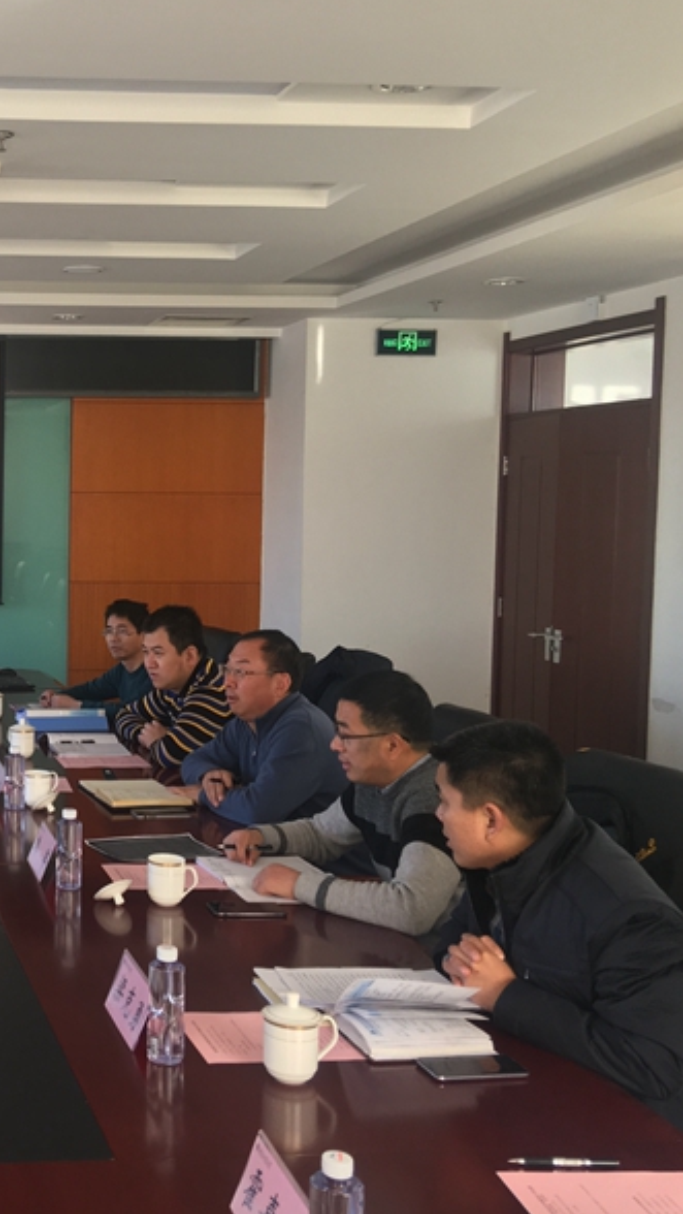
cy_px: 603
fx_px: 1384
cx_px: -83
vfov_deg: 47.3
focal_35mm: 43
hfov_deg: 25.5
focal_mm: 4.15
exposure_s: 1/50
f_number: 2.2
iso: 32
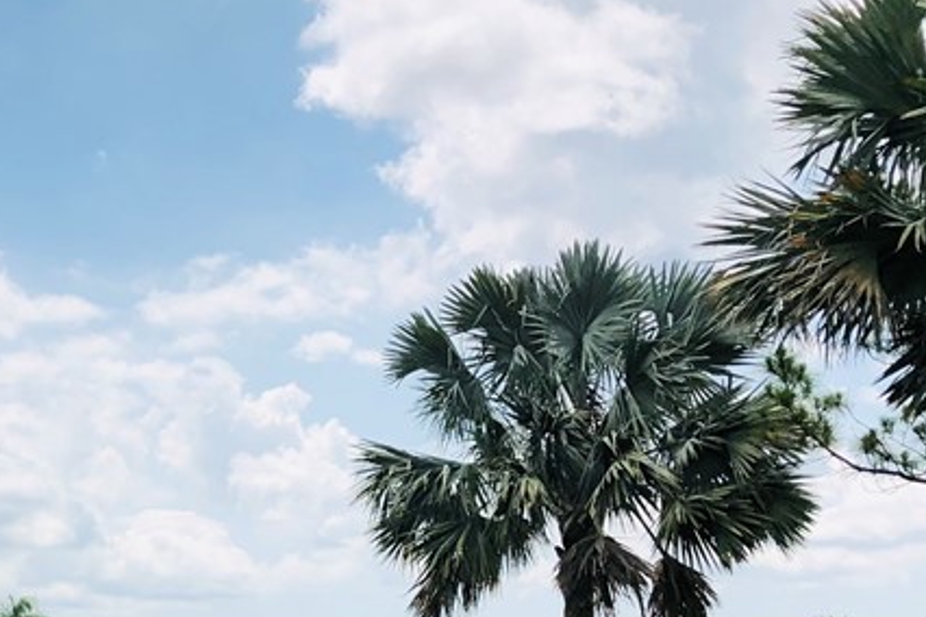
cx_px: 91
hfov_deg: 27.8
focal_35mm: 70
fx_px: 1800
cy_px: 676
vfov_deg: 18.7
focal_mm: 3.99
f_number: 1.8
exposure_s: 1/3436
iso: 20
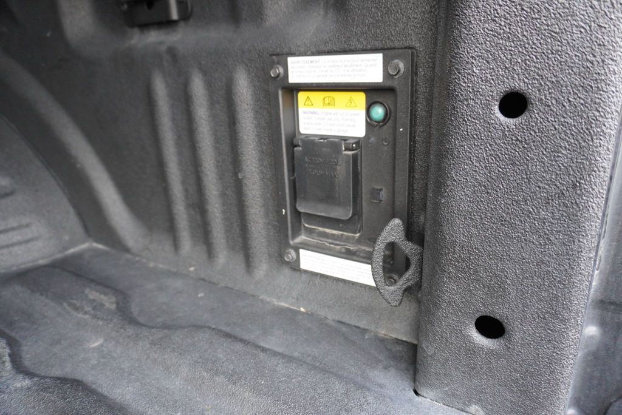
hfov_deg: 73.7
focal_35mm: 24
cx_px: 311
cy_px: 208
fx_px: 415
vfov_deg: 53.2
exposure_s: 1/60
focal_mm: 16
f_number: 4
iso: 1600
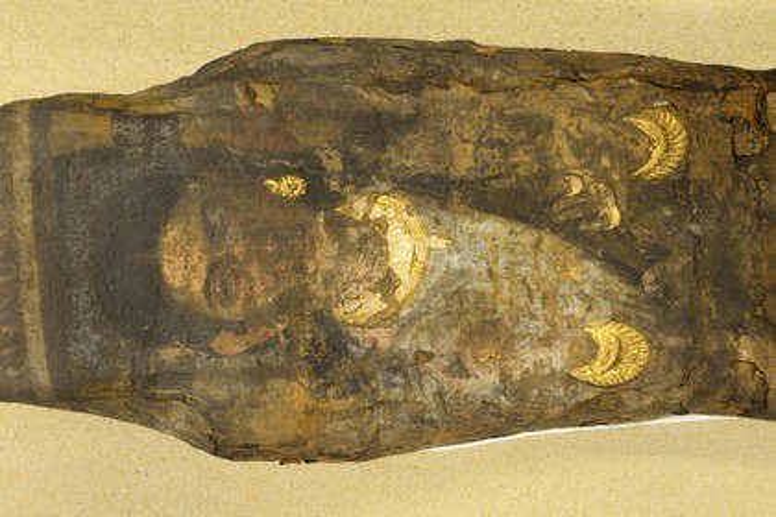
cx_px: 388
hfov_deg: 54.4
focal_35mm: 35
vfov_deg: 37.9
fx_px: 754
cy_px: 258
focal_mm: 35
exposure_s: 1/8
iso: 1000
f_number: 9
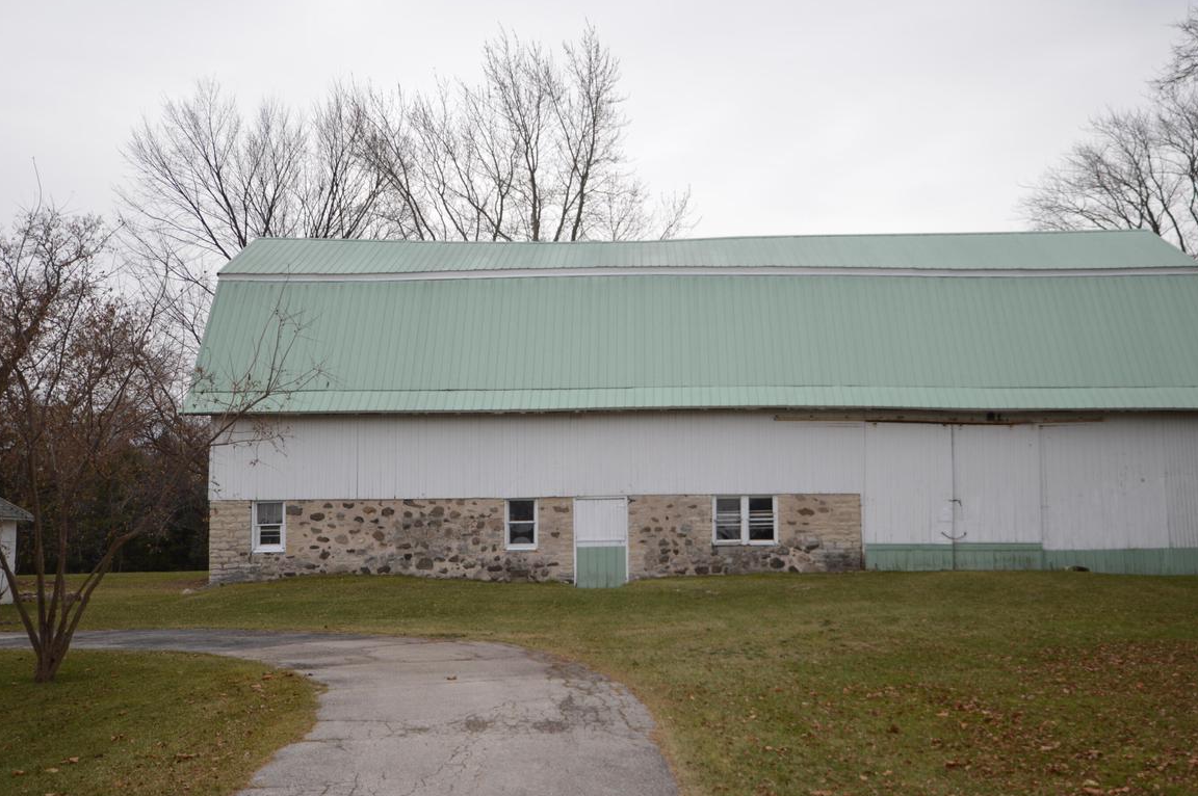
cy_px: 415
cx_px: 660
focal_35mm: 40
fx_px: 1330
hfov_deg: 48.4
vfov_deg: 33.3
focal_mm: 24
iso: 125
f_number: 4.5
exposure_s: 1/125
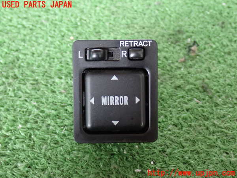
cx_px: 118
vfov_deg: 29.1
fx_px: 342
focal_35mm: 50
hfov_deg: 38.2
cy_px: 89
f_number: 3.2
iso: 800
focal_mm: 9.01
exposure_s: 1/15
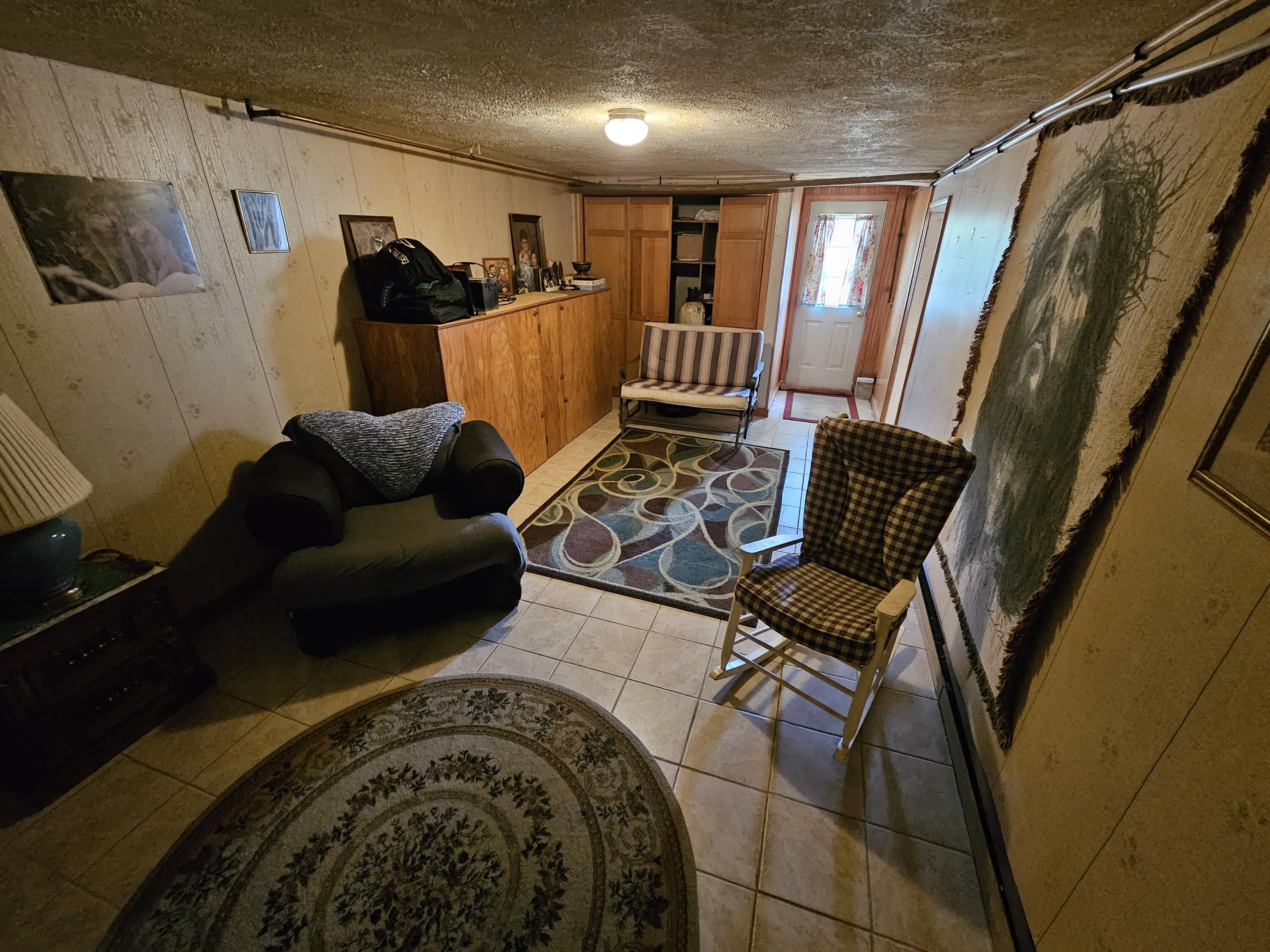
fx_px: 477
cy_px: 476
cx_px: 635
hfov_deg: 106.2
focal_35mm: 13
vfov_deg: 89.9
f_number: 2.2
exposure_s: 1/24
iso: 1250
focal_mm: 2.2
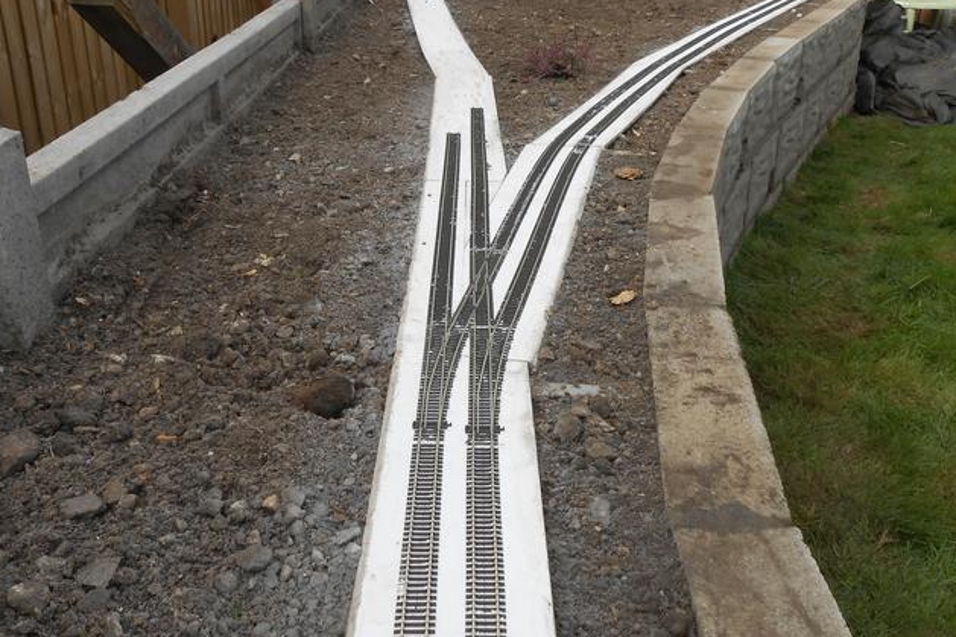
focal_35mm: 36
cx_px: 474
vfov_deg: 36.8
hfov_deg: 53.1
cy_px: 301
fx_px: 956
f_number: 3.9
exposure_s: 1/320
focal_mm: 6
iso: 80
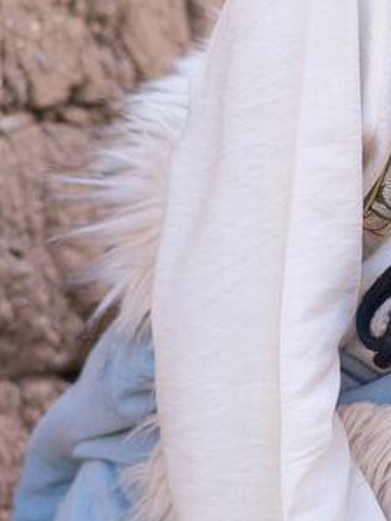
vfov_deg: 4.0
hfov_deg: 3.0
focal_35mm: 493
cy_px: 229
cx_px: 580
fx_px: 7414
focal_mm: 85
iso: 100
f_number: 2
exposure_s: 1/250
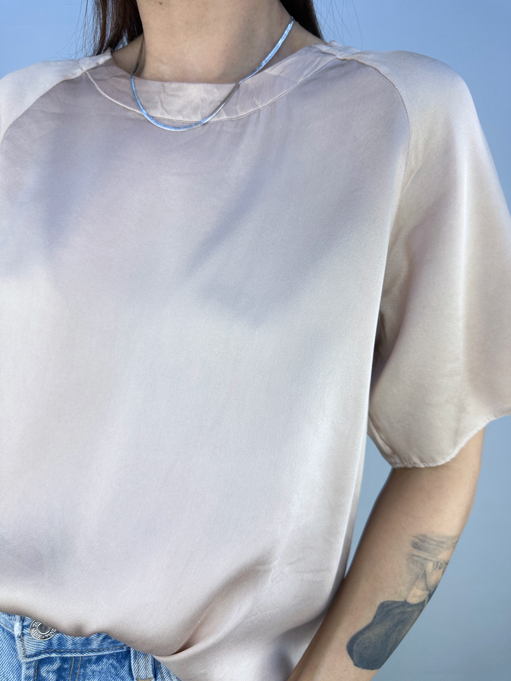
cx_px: 256
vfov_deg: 71.6
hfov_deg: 56.8
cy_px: 340
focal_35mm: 24
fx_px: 472
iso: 80
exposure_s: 1/729
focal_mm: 6.86
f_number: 1.78
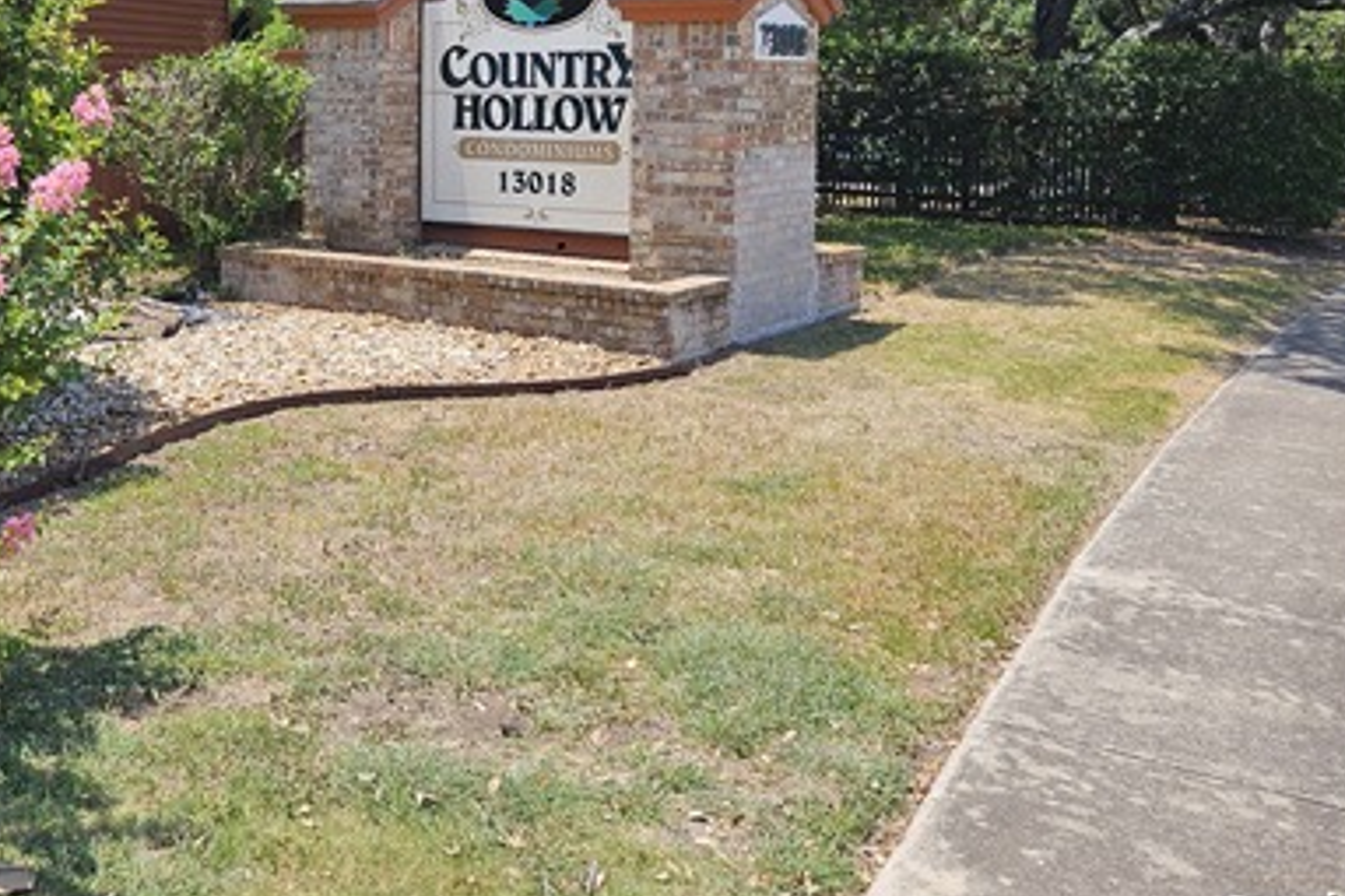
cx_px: 379
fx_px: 1494
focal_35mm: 40
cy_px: 126
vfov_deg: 32.1
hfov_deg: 47.1
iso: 25
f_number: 1.8
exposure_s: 1/1163
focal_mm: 5.4
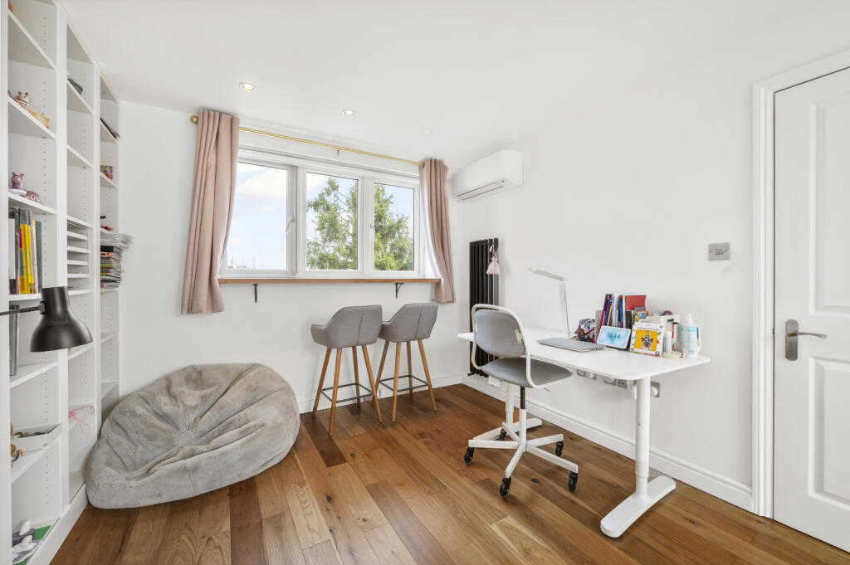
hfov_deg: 104.3
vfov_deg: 81.1
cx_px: 425
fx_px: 330
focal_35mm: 14
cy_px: 282
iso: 200
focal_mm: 14
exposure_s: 1/5
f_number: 16
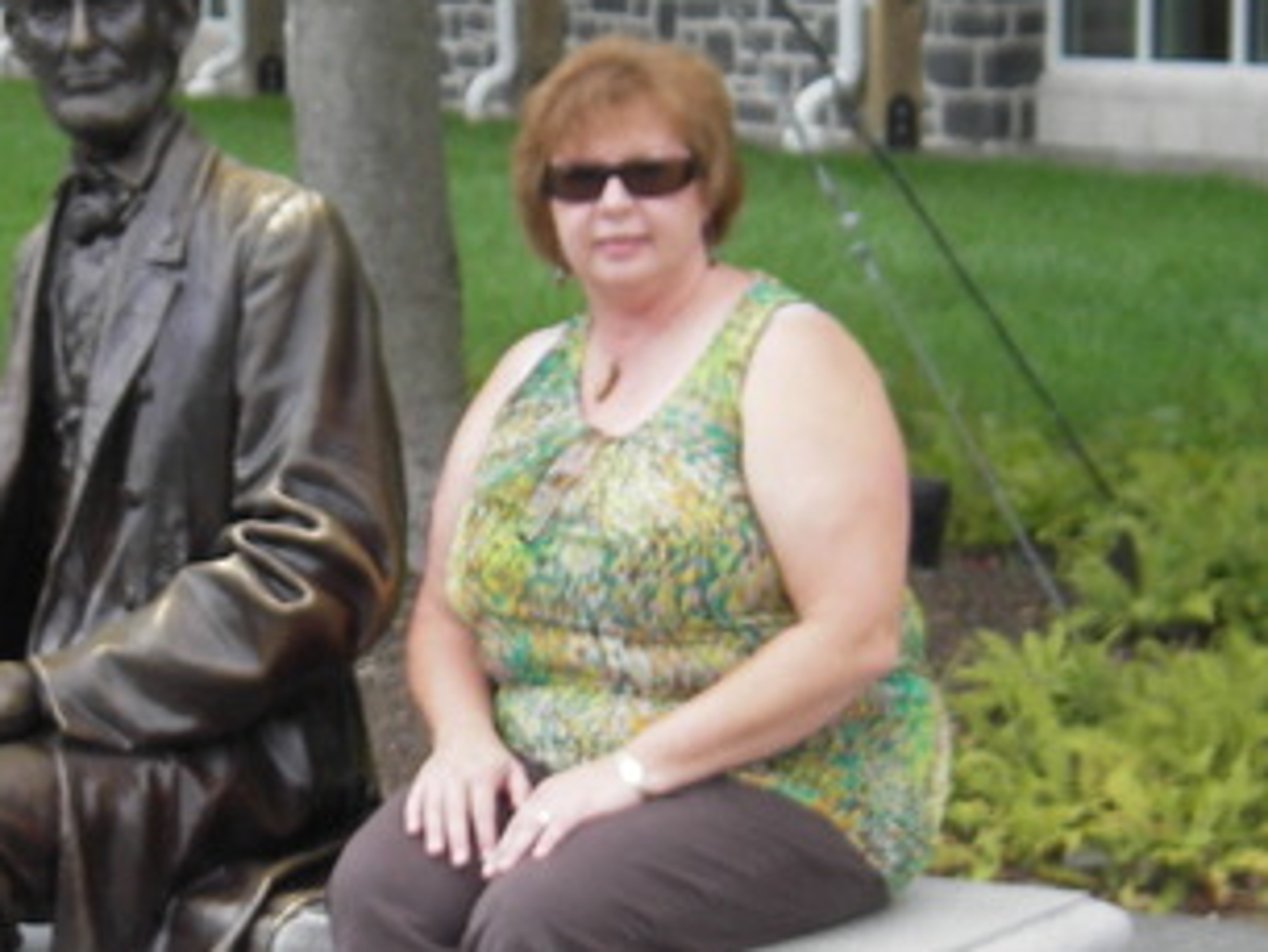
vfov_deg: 11.2
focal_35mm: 132
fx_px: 4837
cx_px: 391
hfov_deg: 14.9
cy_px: 711
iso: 50
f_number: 3.7
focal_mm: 10.5
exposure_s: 1/160
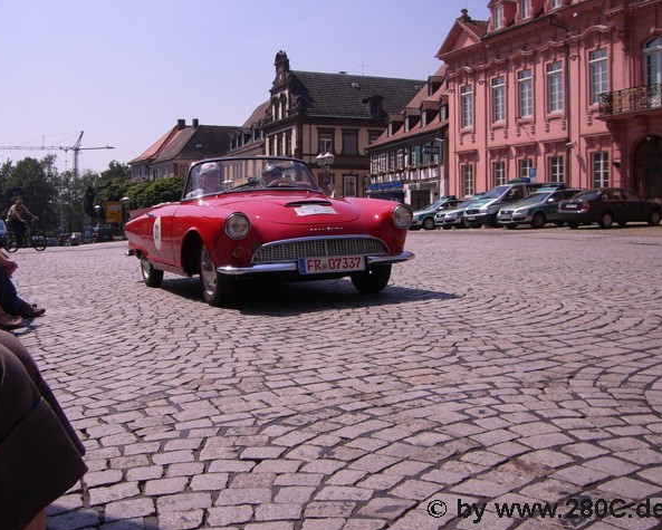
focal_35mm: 40
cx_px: 325
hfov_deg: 45.8
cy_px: 267
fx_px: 784
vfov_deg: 37.4
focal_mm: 6.2
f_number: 4.3
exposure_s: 1/1250
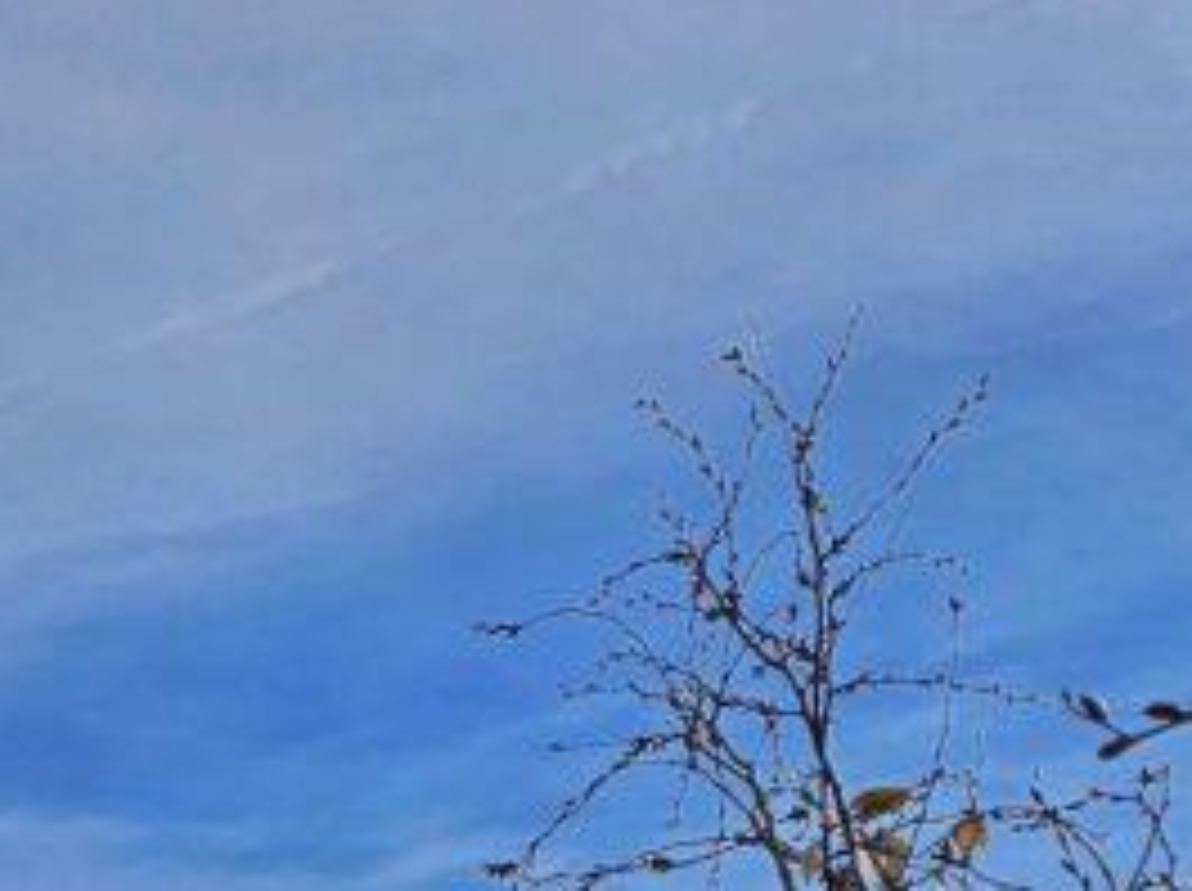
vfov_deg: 14.7
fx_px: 3061
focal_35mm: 89
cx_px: 18
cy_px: 1557
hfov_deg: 21.3
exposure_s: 1/1476
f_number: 1.7
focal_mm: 6.3
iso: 10
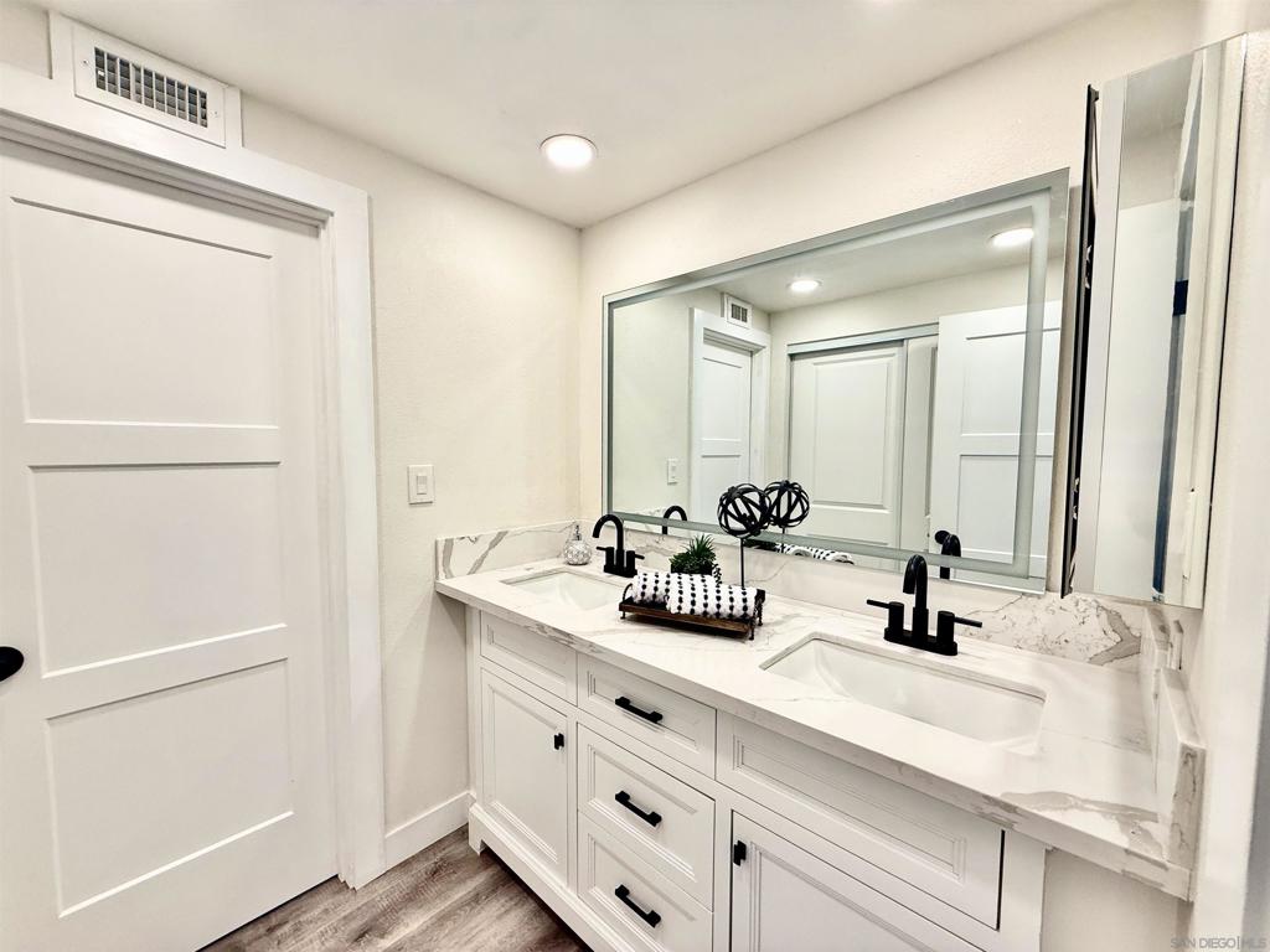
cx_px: 635
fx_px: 514
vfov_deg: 85.7
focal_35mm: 14
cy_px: 476
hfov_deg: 102.1
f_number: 2.2
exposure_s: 1/120
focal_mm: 2.22
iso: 125
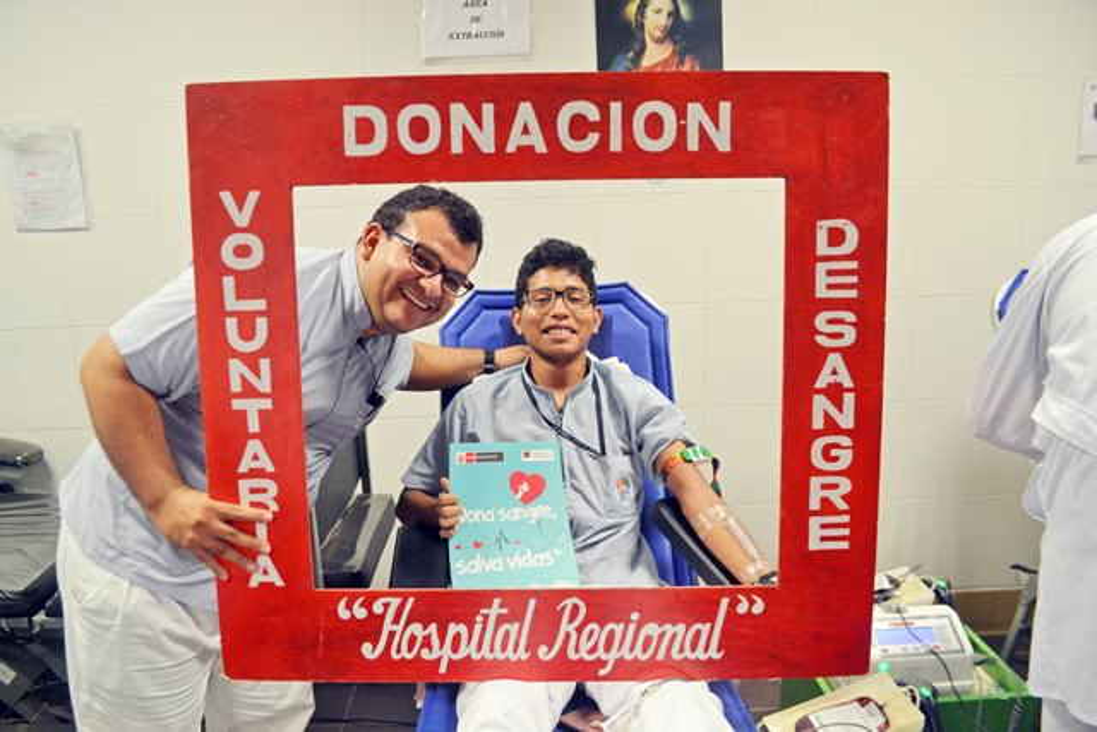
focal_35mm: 27
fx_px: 823
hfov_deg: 67.4
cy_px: 366
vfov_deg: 48.0
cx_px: 548
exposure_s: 1/60
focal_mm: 18
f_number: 4.5
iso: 1600
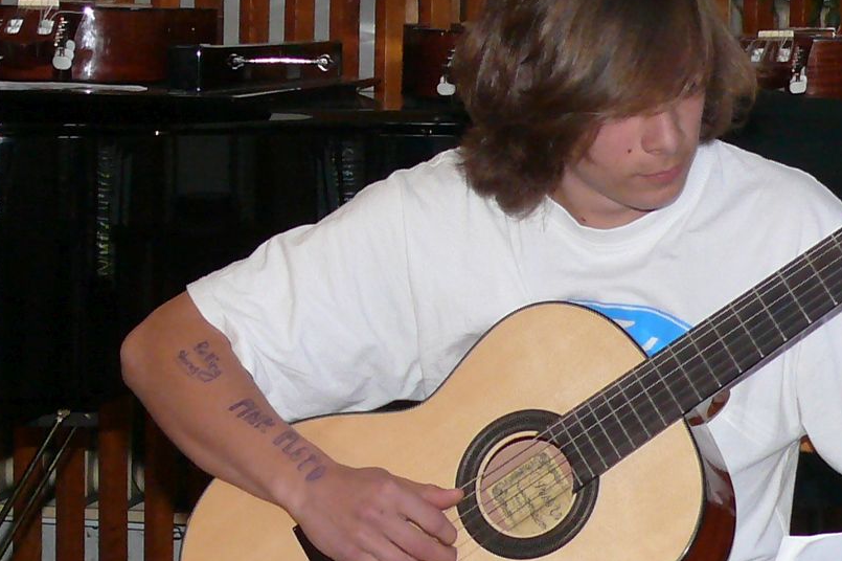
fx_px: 4208
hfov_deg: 11.4
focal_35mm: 180
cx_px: 723
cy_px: 330
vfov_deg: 7.6
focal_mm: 10.7
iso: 200
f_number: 3.2
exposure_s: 1/125
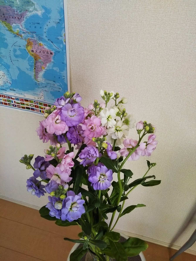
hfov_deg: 46.8
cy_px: 130
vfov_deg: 60.0
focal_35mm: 30
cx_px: 98
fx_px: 226
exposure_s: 1/120
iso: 64
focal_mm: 4
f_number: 2.2
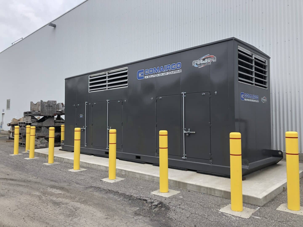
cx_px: 152
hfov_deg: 63.4
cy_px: 114
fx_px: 245
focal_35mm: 28
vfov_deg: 49.7
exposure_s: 1/923
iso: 20
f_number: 1.8
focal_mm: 3.99
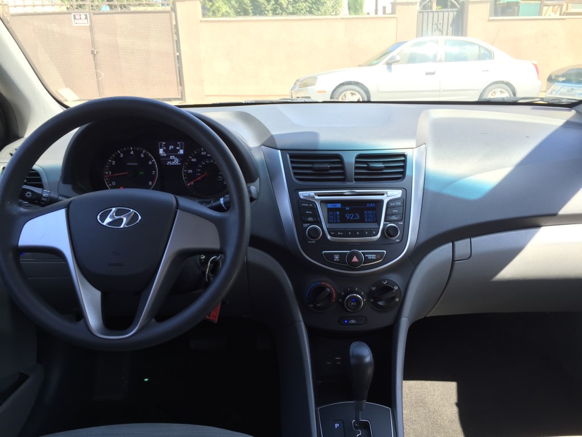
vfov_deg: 48.2
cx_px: 291
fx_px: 488
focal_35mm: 29
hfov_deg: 61.7
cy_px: 218
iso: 32
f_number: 2.2
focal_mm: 4.15
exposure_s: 1/123
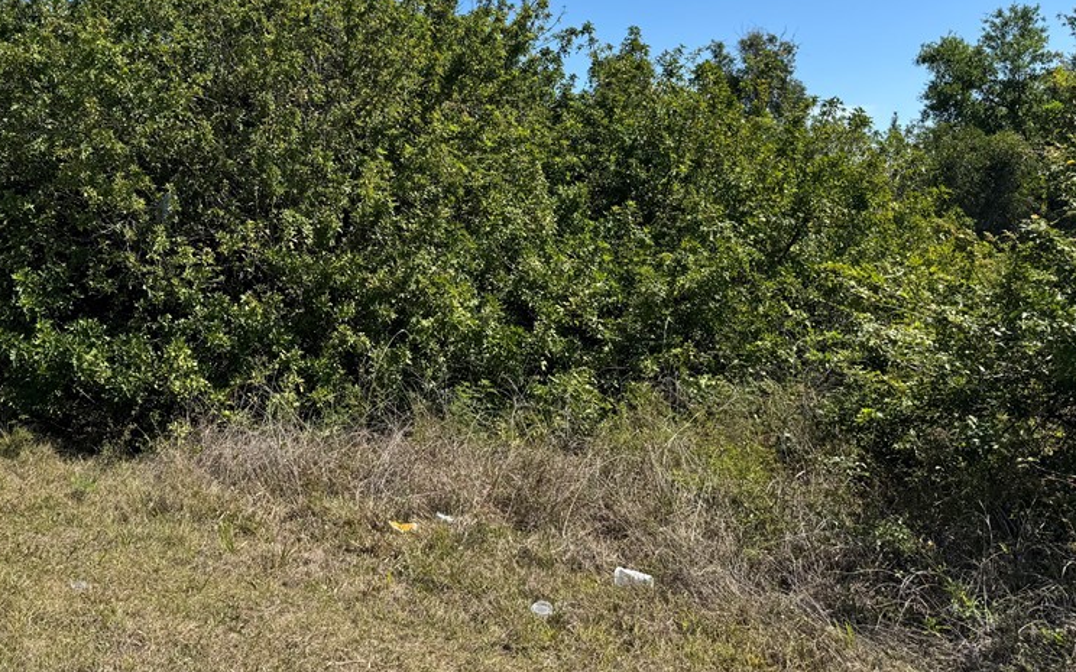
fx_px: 1026
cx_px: 350
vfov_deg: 35.5
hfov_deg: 54.1
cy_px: 172
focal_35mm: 35
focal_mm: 6.76
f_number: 1.78
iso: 80
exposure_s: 1/4049
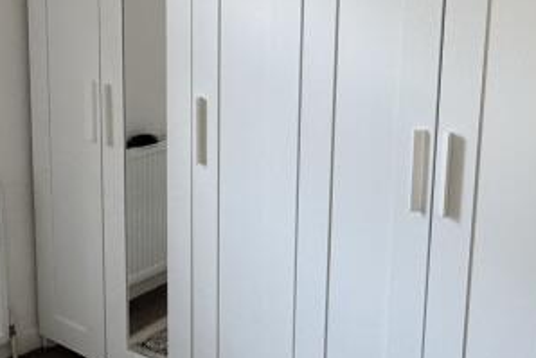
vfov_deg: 26.8
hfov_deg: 39.5
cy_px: 108
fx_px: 745
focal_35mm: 50
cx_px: 299
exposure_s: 1/100
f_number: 2.2
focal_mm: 2.22
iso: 320
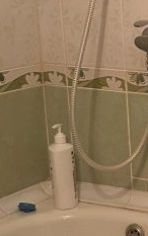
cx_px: 319
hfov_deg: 10.1
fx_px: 760
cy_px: 122
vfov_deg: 17.7
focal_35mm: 118
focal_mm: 6.86
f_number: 1.78
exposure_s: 1/50
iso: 250
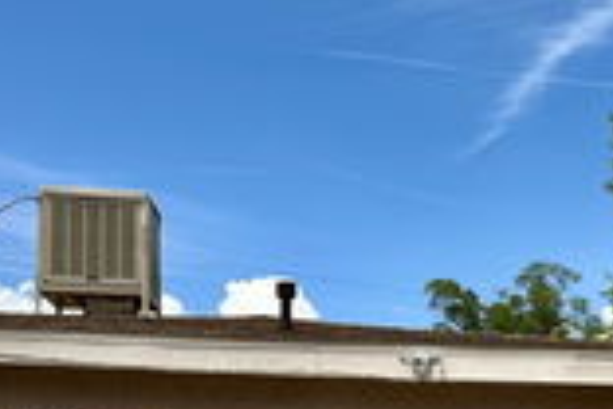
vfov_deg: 16.1
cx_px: 582
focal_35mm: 82
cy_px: 468
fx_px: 1396
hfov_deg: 23.9
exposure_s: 1/5525
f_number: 1.78
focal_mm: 6.86
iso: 80
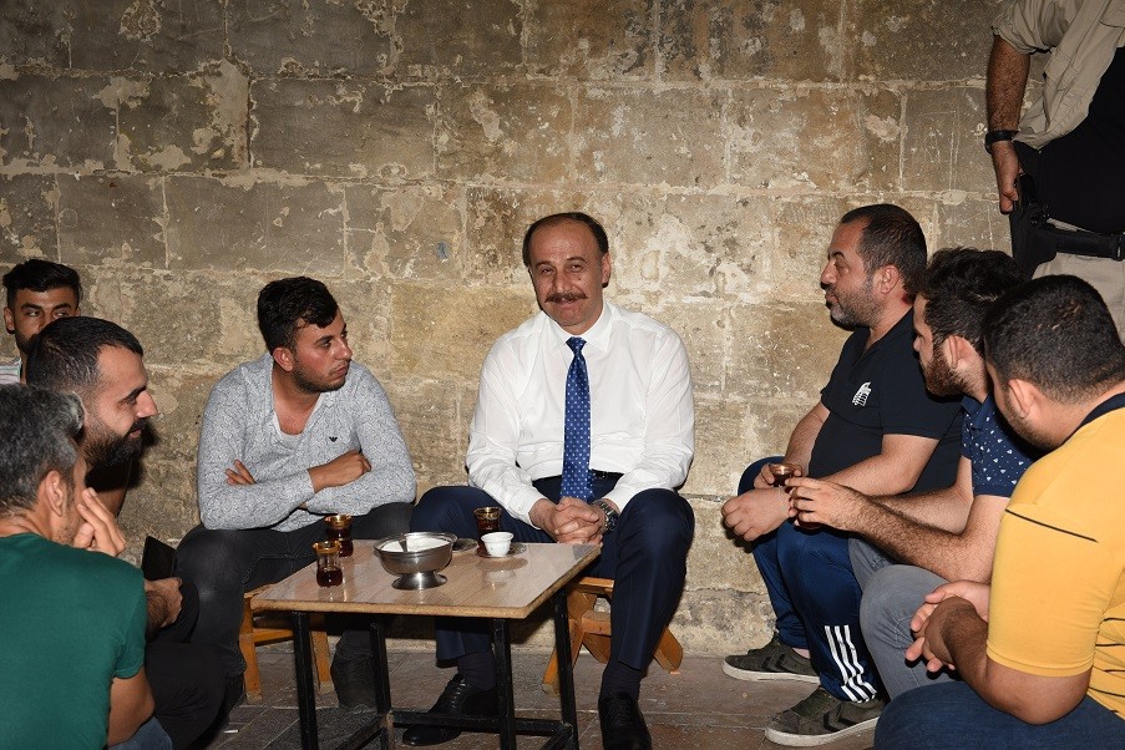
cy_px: 375
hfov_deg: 35.6
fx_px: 1750
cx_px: 562
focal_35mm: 56
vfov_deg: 24.2
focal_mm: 56
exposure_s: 1/60
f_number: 5.6
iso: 400
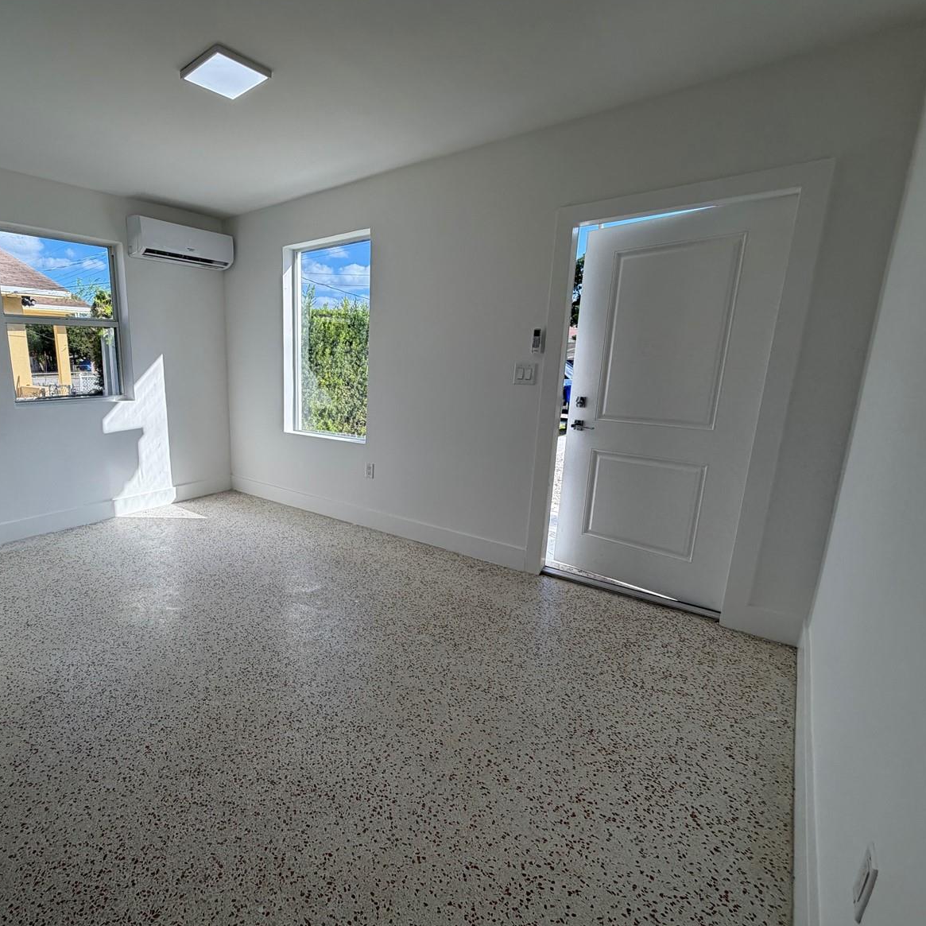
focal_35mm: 17
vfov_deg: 84.0
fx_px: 515
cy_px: 468
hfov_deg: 81.5
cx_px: 319
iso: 64
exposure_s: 1/502
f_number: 2.2
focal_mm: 2.22
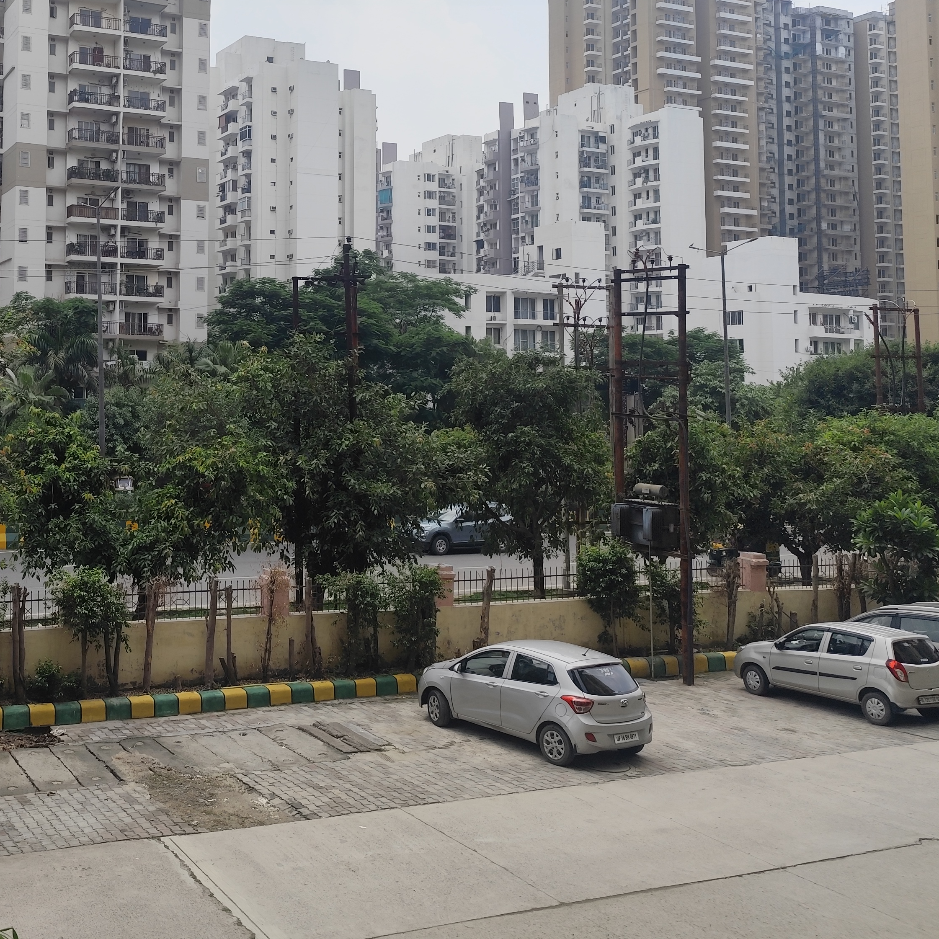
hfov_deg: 42.4
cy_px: 327
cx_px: 158
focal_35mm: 37
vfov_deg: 44.4
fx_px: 1136
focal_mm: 6.19
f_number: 1.65
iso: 50
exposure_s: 1/1173
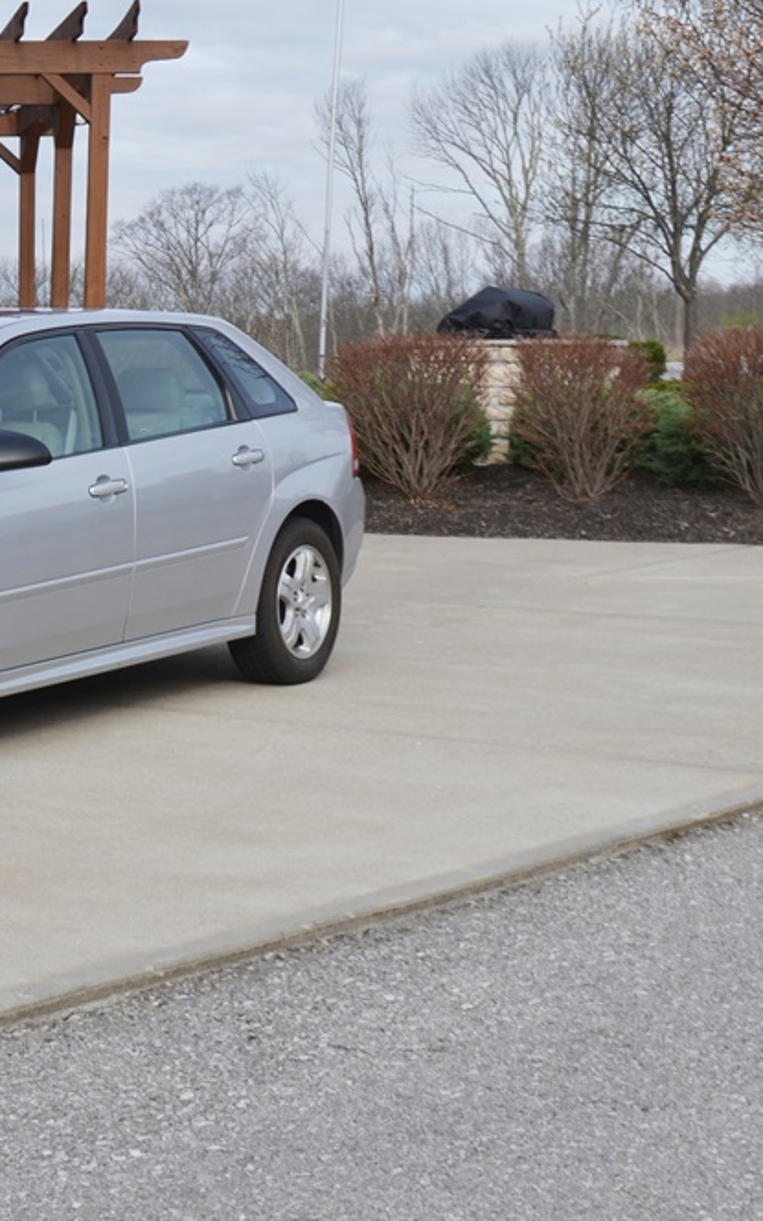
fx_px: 2221
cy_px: 610
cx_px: -7
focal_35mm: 67
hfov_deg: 18.9
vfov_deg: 30.7
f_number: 7.1
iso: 100
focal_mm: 29
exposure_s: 1/200
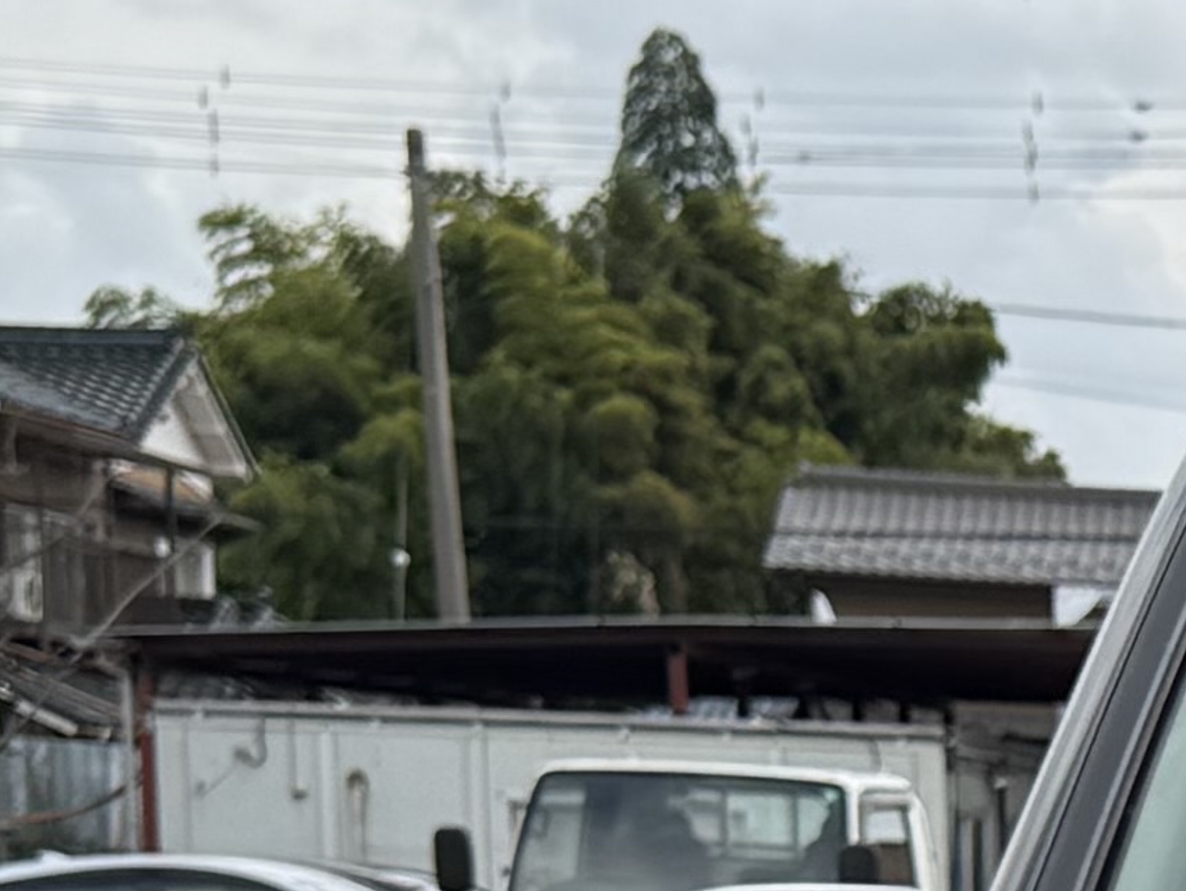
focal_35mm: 161
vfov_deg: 8.6
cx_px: 2216
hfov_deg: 11.3
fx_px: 5518
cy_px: 1935
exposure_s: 1/4167
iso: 80
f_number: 1.78
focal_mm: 6.76
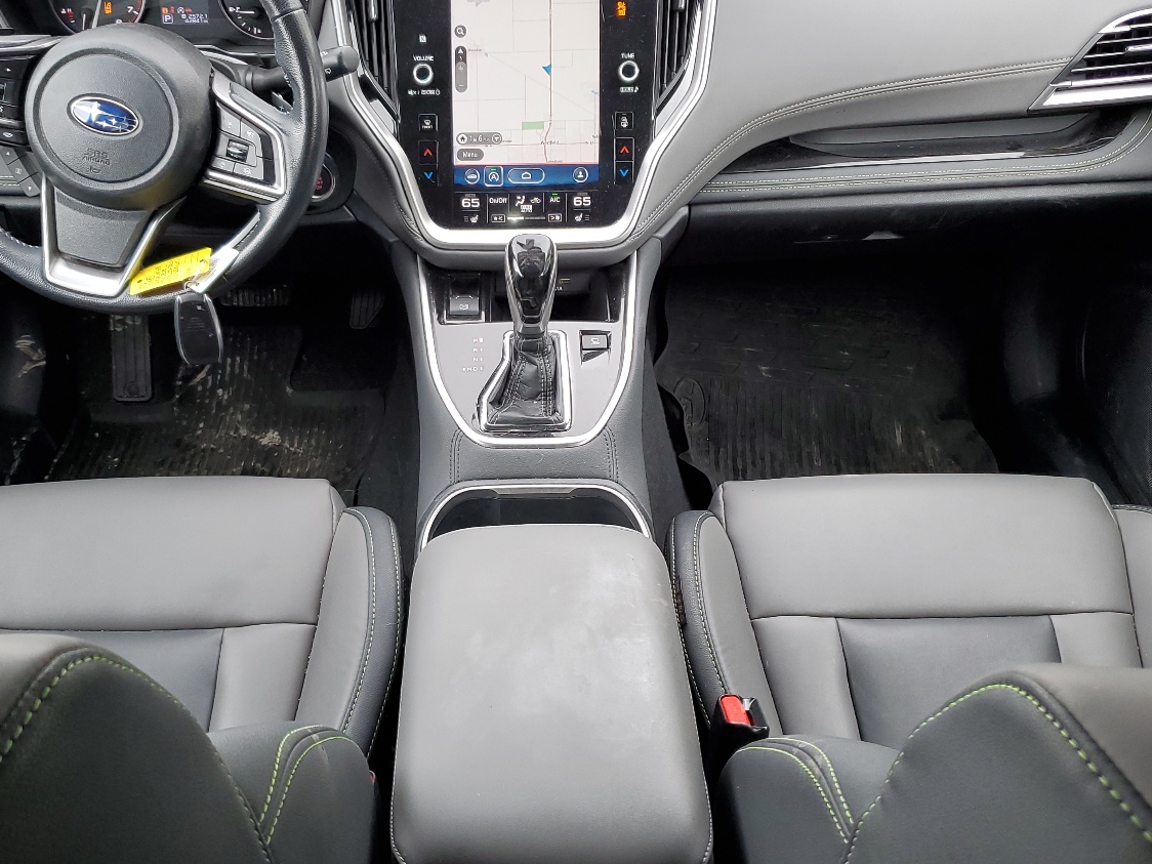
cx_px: 497
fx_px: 1231
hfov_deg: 50.0
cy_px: 478
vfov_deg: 38.6
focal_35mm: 37
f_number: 1.5
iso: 59
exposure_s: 1/60.2
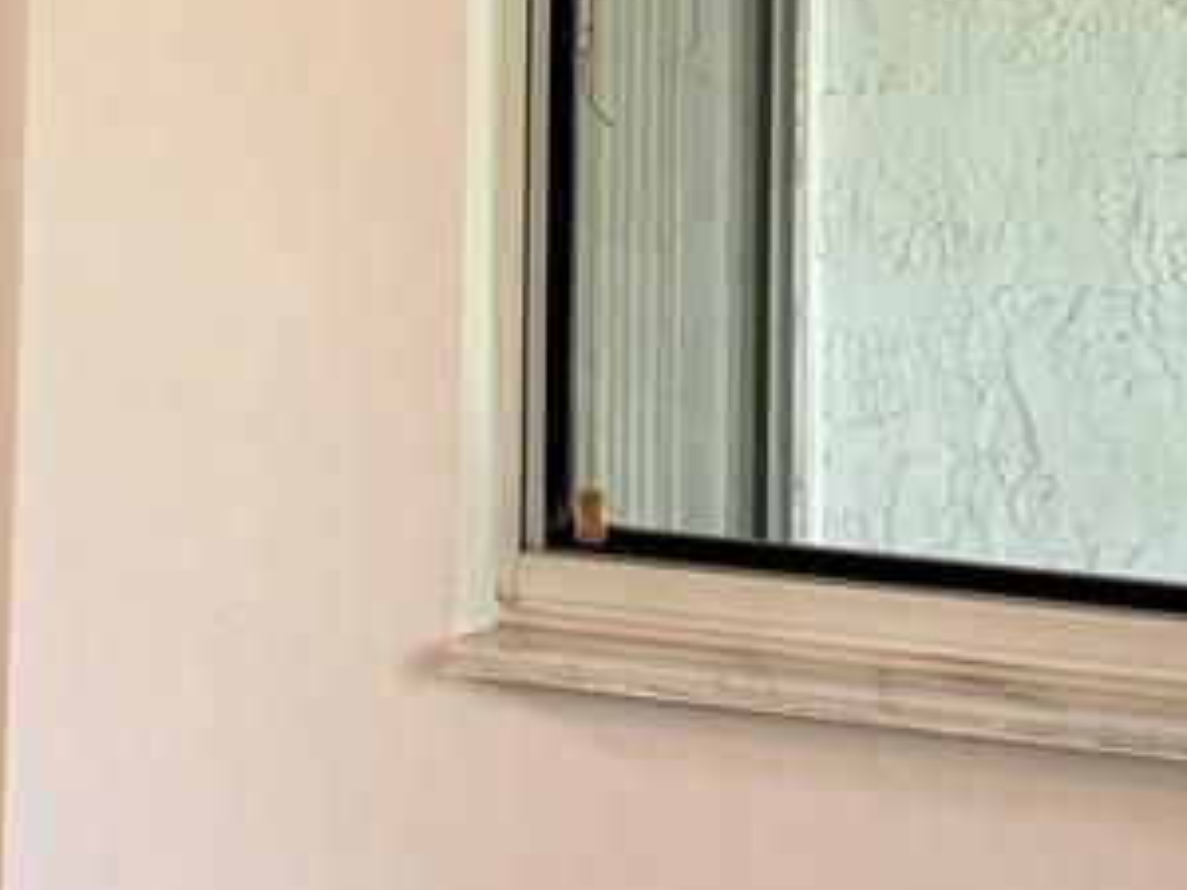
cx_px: -198
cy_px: -316
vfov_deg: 11.2
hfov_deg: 14.9
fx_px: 4389
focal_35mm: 128
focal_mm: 6.76
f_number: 1.78
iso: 200
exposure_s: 1/120
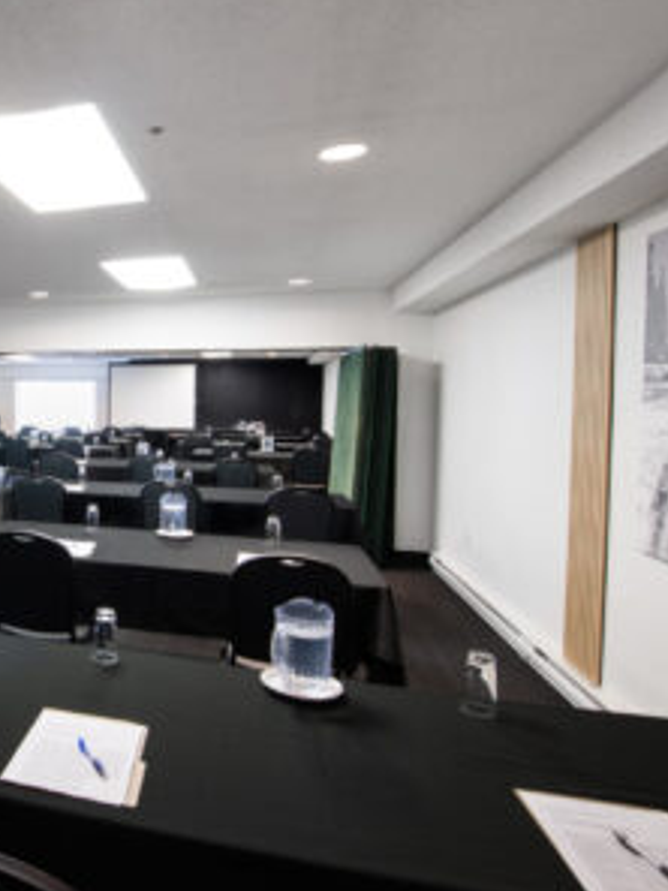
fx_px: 643
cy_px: 414
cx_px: 9
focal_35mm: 25
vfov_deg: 69.3
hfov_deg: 46.5
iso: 100
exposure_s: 1.6
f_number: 11
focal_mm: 14
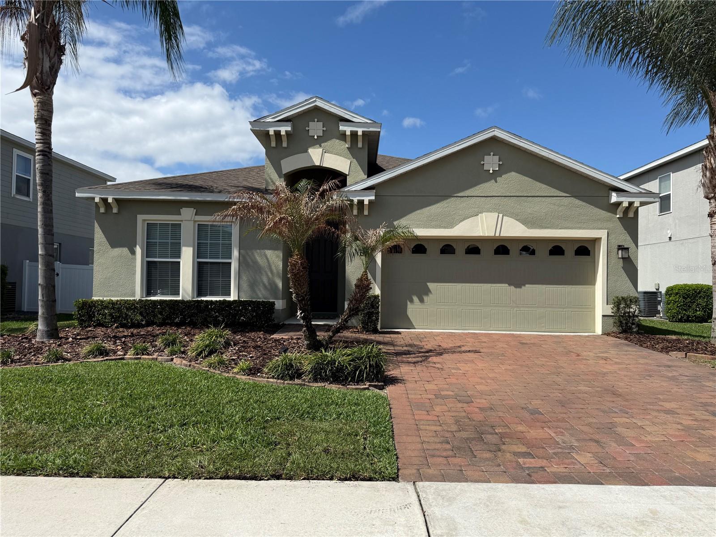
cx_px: 358
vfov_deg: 56.8
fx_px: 496
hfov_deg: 71.6
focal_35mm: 24
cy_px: 268
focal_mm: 6.76
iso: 80
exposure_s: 1/6711
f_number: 1.78
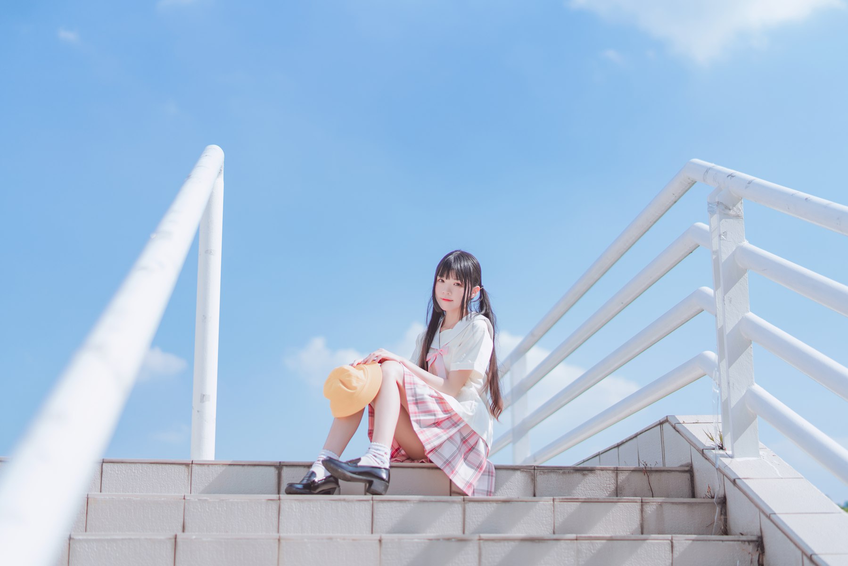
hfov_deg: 39.6
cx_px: 424
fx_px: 1178
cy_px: 283
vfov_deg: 27.0
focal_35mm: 50
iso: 100
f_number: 1.4
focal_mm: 50
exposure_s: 1/4000
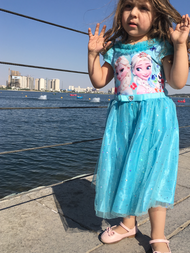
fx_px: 263
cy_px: 109
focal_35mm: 36
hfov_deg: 39.6
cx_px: 108
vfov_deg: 51.2
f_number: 2.2
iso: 25
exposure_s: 1/2137
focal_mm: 4.15
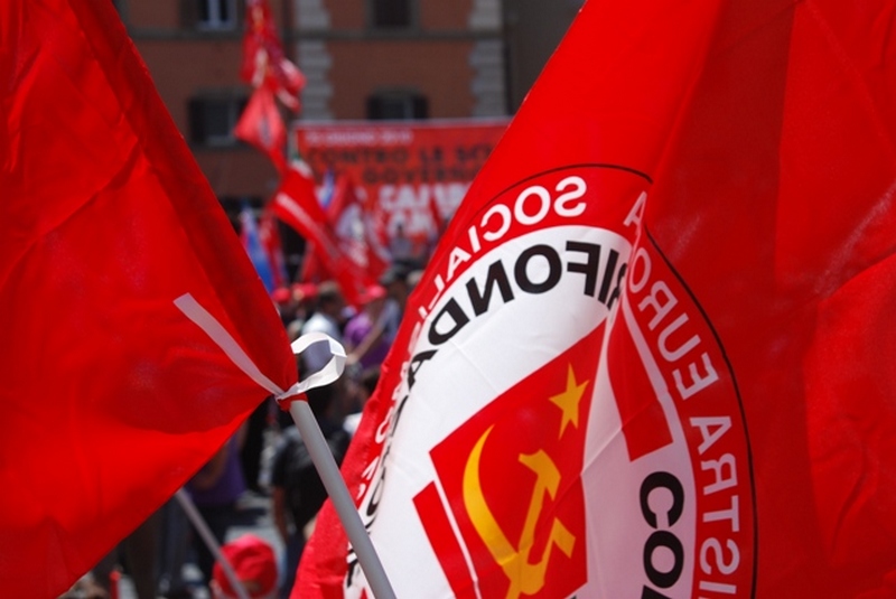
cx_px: 448
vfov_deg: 15.2
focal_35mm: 90
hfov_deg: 22.6
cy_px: 300
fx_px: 2242
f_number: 5.6
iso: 200
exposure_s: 1/500
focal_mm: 60
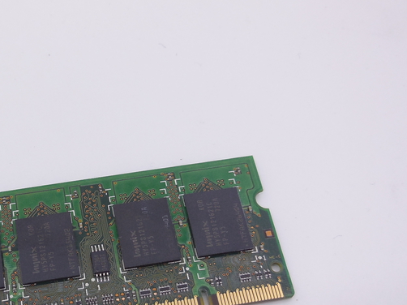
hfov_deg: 36.7
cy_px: 234
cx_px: 104
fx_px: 599
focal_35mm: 51
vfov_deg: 28.1
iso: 125
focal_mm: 4.5
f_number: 3.1
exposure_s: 1/60
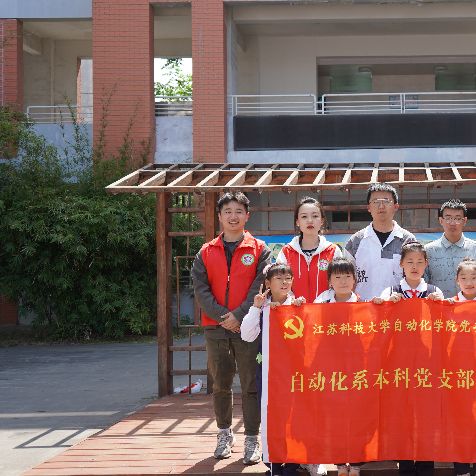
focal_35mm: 46
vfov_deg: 36.8
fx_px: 716
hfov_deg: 34.9
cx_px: 419
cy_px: 238
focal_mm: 30
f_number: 4.5
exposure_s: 1/320
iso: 100
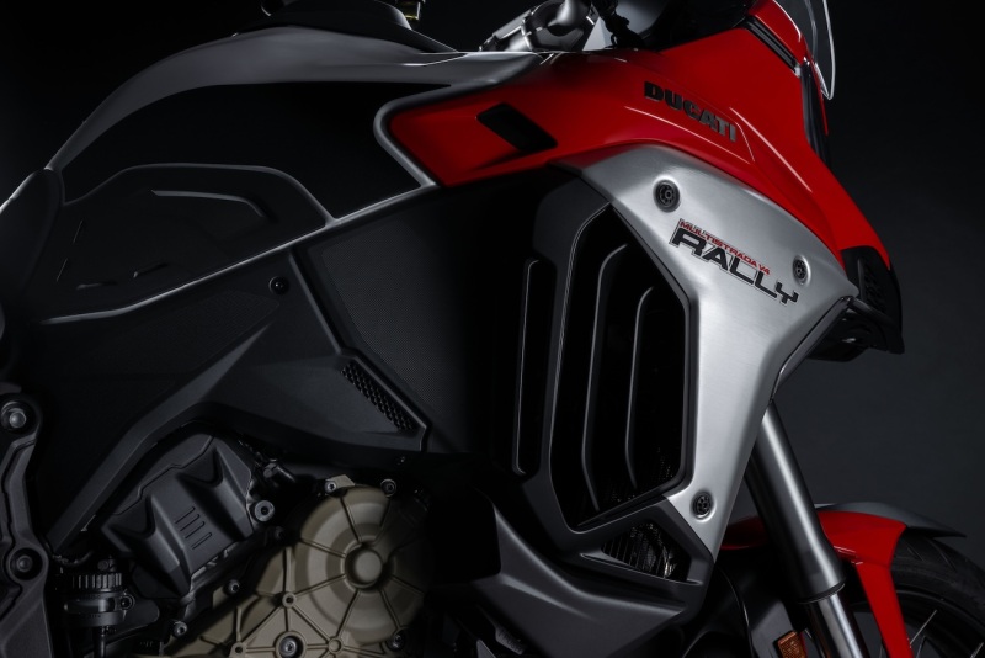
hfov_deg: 37.5
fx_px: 1451
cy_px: 329
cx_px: 492
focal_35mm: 53
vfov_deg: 25.5
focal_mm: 53
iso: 100
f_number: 11
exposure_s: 1/160
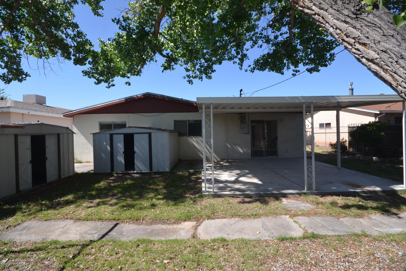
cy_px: 134
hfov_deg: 96.7
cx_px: 200
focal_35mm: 16
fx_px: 180
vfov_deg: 73.7
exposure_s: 1/250
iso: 160
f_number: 8
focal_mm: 10
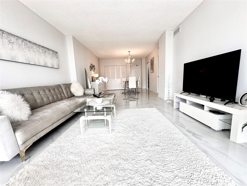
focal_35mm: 14
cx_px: 124
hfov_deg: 102.1
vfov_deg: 85.7
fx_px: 100
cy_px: 93
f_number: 2.2
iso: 40
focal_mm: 2.22
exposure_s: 1/137
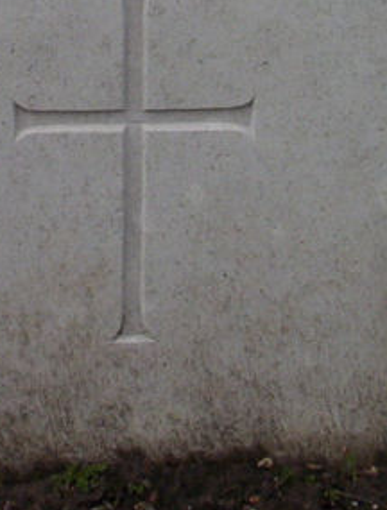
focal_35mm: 225
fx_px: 3332
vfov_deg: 8.7
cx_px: 52
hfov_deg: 6.6
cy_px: -49
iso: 100
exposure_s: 1/484
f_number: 3.62
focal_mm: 10.76
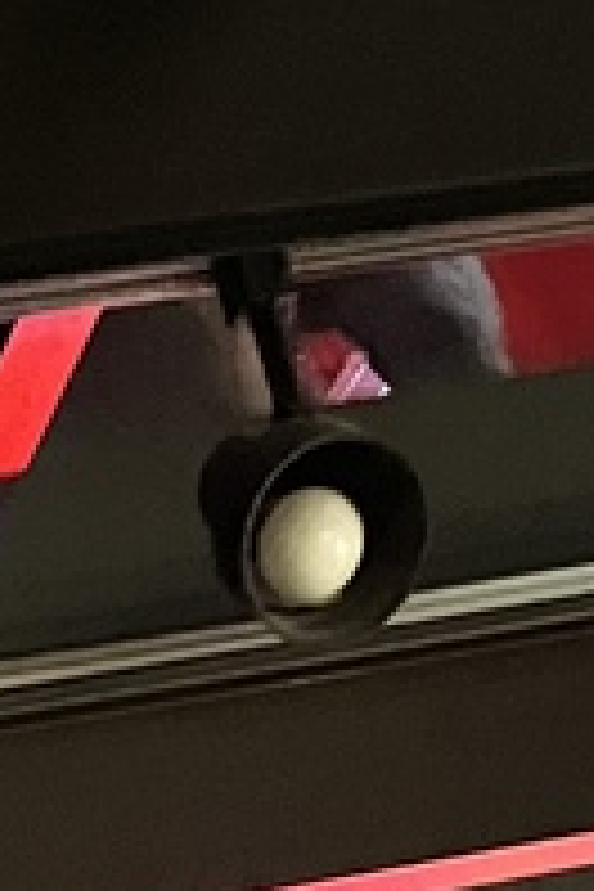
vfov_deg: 11.6
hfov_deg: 9.5
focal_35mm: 140
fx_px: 3465
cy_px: 2228
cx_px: -320
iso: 3200
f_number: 1.6
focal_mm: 5.1
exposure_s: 1/17
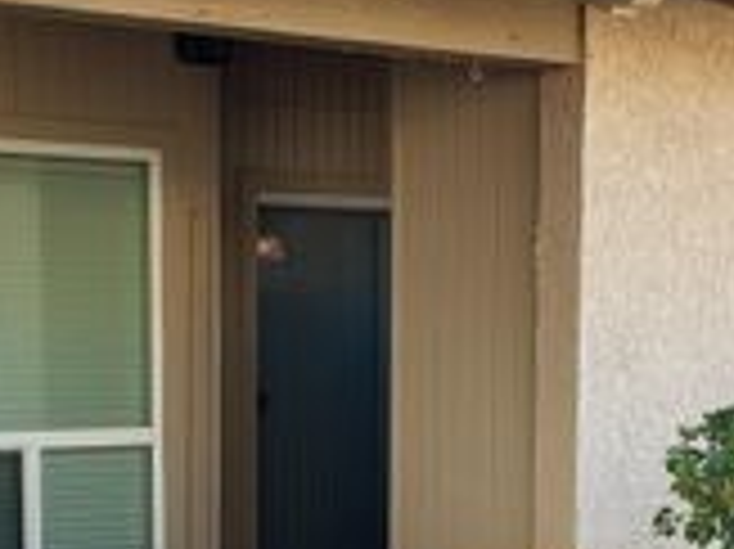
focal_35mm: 89
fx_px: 1886
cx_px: 279
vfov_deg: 16.2
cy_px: 560
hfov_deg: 22.0
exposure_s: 1/129
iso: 16
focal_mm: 3
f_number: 1.8
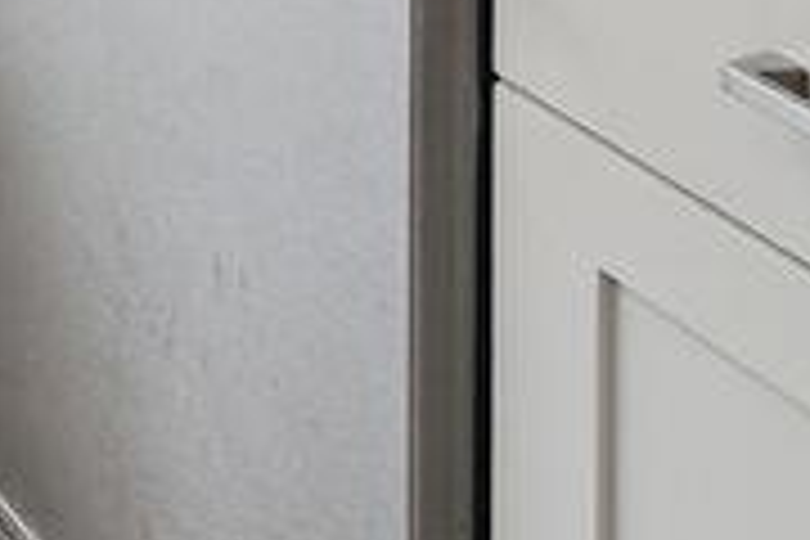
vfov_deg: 11.0
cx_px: -1305
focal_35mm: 91
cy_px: -983
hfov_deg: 13.4
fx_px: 2047
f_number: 8
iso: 100
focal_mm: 16
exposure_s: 1/60
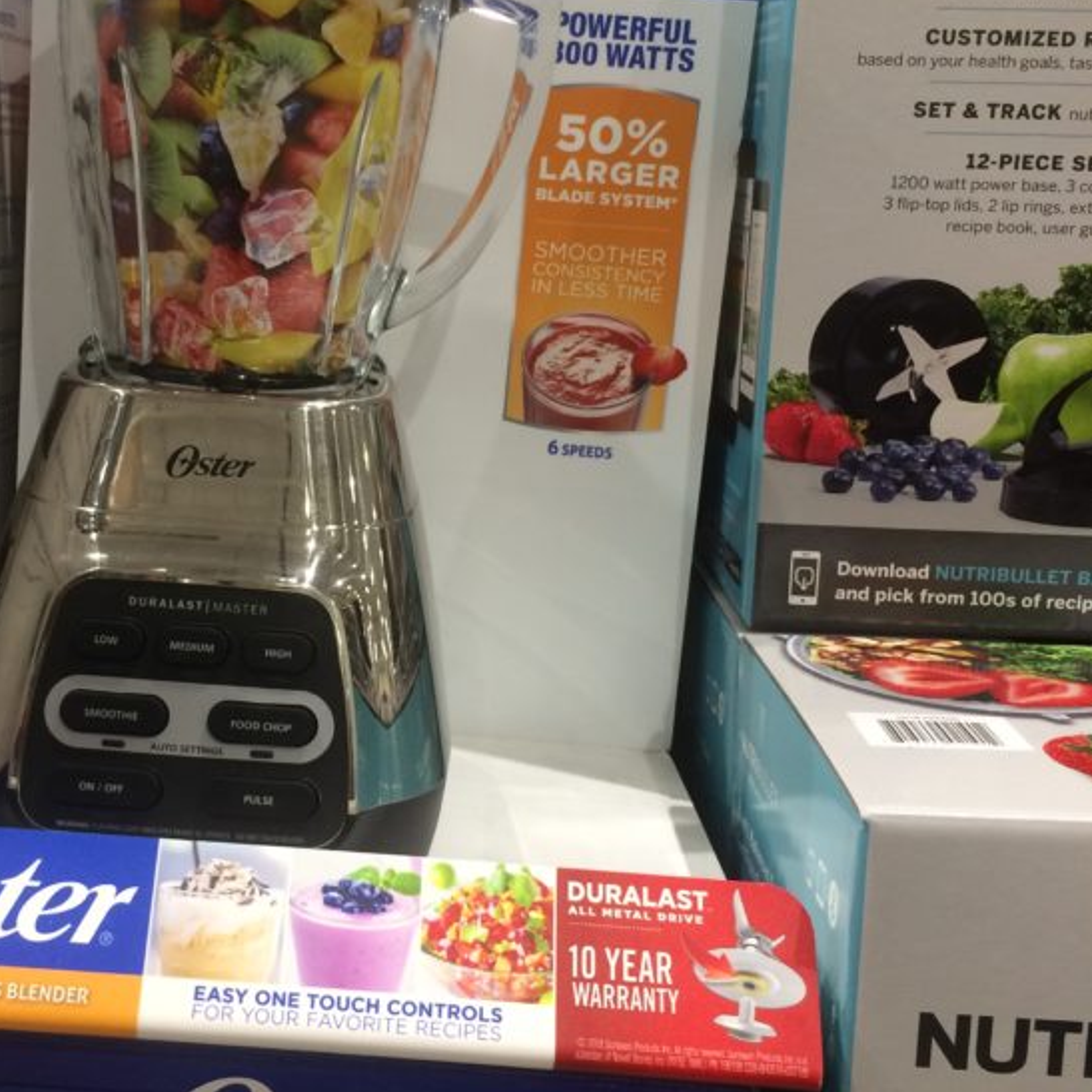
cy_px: 455
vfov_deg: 35.3
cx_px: 339
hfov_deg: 34.9
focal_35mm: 48
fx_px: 1713
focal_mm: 4.15
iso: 100
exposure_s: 1/30
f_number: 2.2
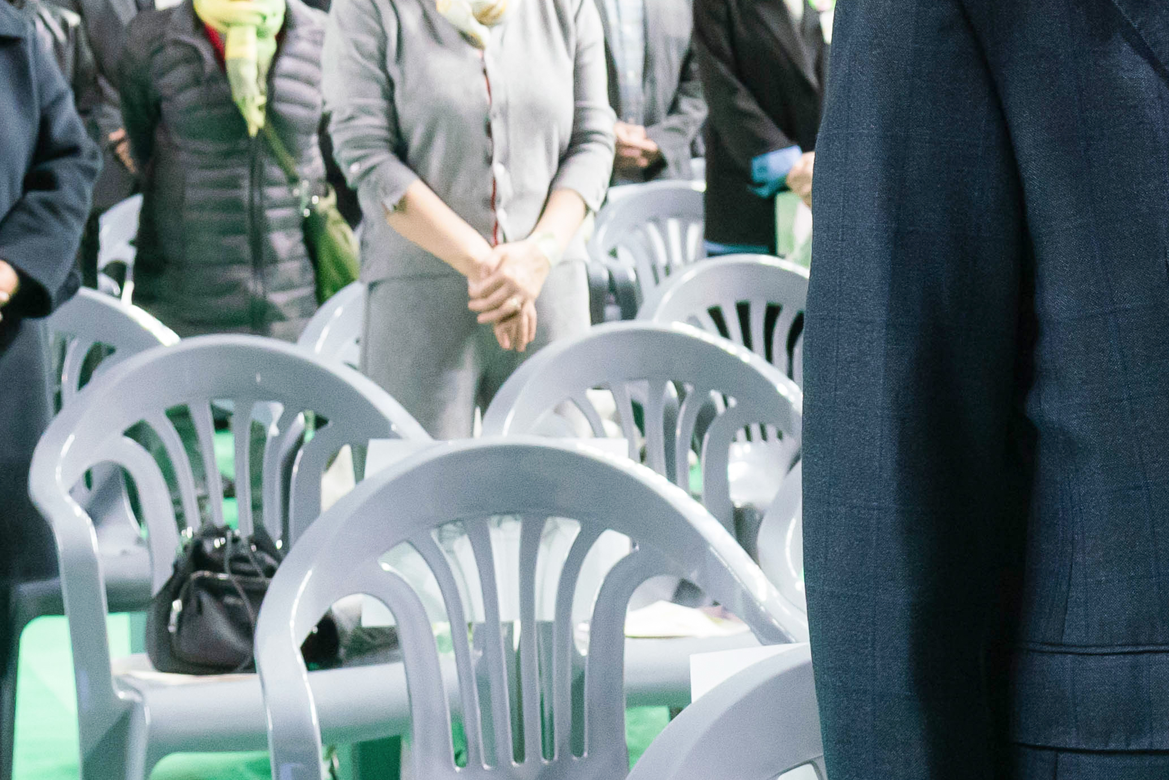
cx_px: 1312
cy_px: 98
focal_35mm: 90
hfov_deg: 21.4
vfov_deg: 15.1
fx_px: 2923
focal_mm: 24
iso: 2500
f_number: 4
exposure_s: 1/200
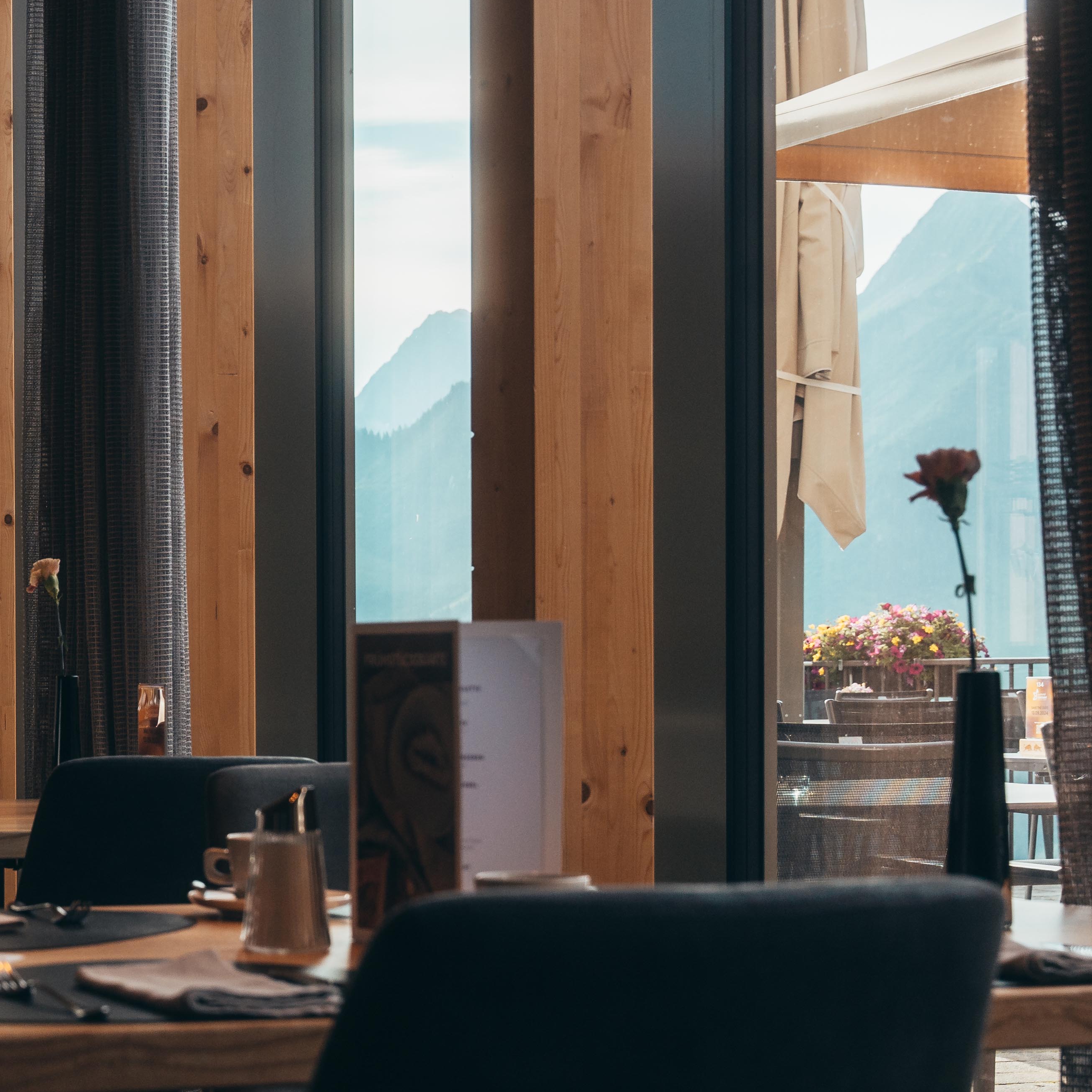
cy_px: 734
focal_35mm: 82
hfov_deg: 20.1
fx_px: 2912
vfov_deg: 21.2
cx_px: -155
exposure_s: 1/320
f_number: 5
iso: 320
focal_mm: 35.7
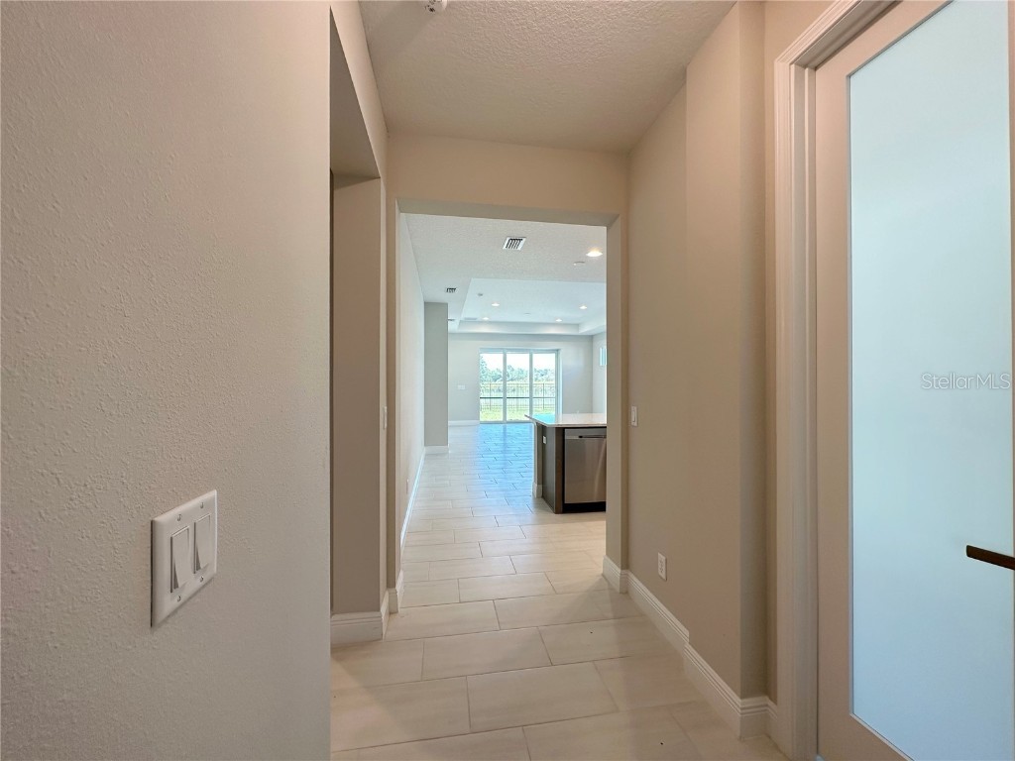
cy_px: 380
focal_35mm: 14
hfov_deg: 102.1
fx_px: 411
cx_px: 508
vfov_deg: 85.7
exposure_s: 1/60
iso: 80
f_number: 2.2
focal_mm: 2.22
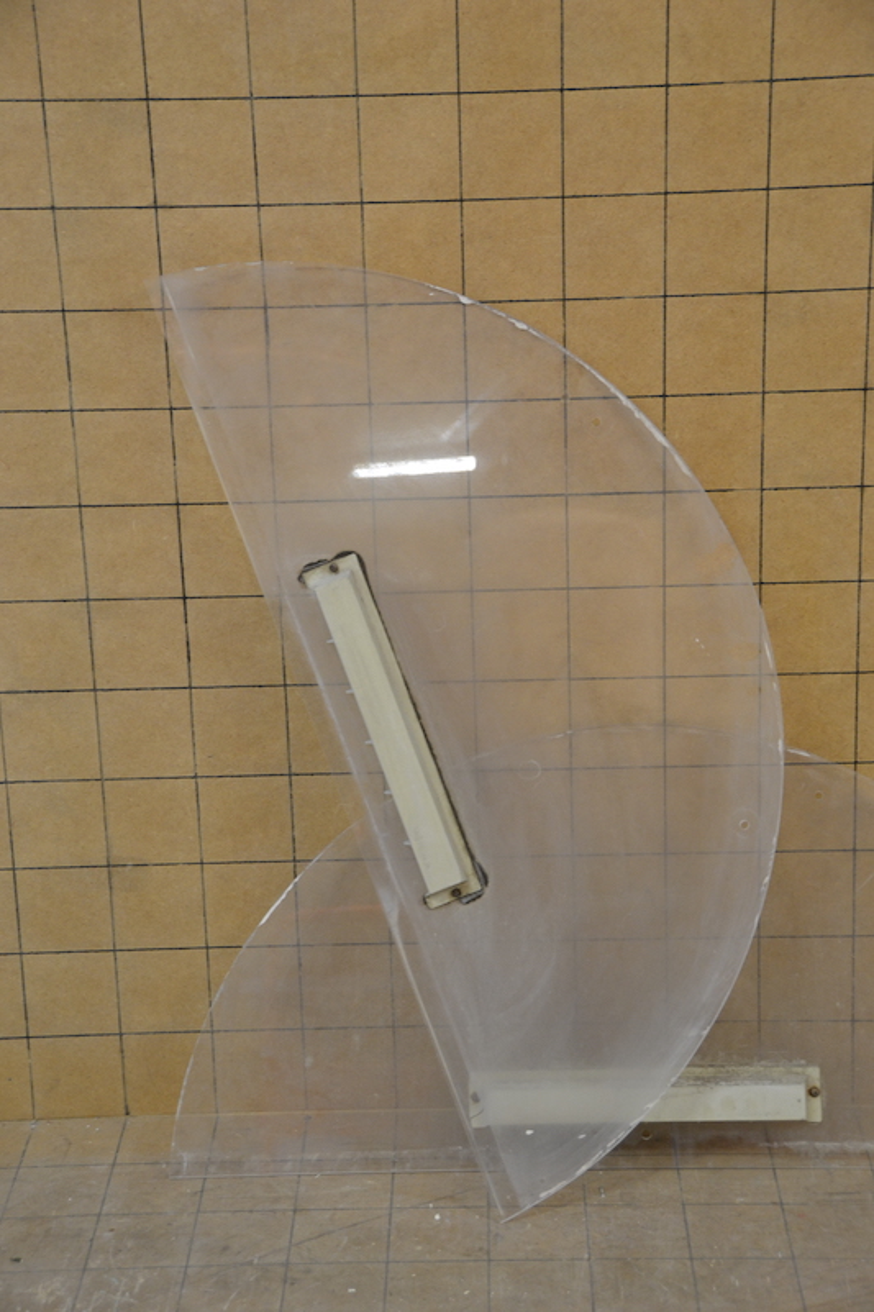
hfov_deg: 20.6
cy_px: 656
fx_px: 2404
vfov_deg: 30.5
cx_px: 437
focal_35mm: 66
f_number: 4.5
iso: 800
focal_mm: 44
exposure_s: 1/30
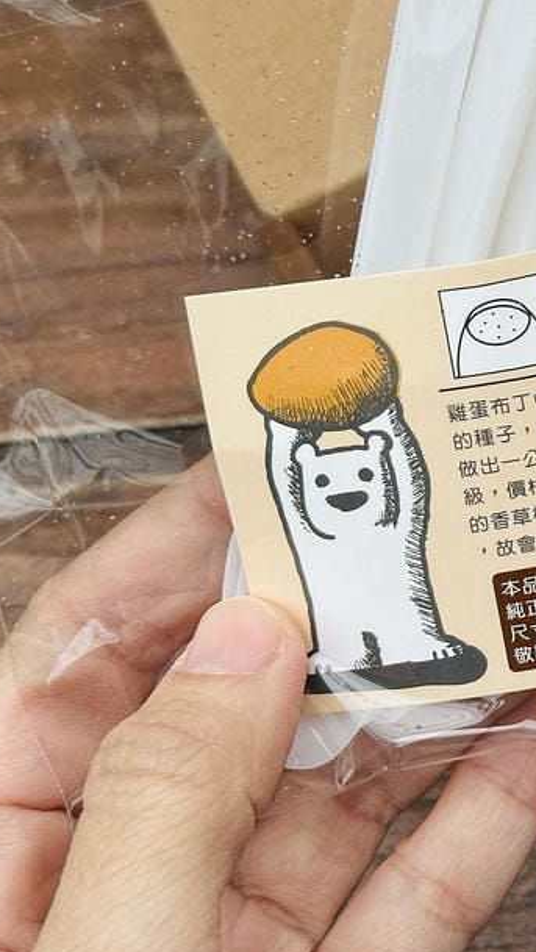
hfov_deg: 11.1
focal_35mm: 103
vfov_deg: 20.7
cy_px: 350
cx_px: 888
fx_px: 2600
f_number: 1.78
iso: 80
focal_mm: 6.86
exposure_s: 1/117
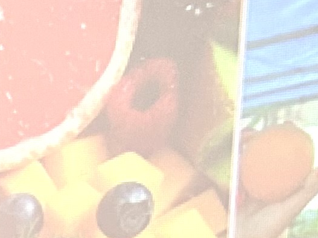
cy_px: 701
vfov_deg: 6.8
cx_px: -540
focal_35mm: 199
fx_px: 1828
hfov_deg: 8.7
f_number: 1.5
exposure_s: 1/60
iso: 100
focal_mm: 5.7
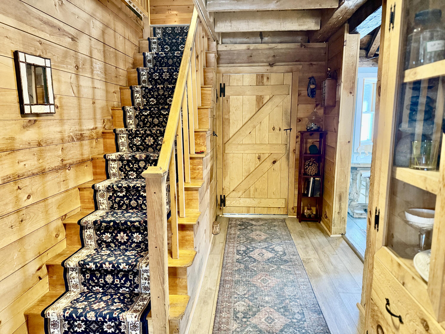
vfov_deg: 56.8
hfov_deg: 71.6
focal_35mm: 24
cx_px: 222
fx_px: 309
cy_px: 167
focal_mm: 6.76
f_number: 1.78
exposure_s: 1/60
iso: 640
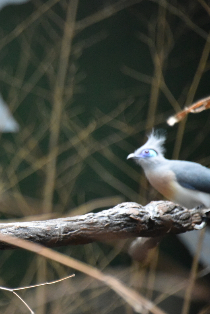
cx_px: -23
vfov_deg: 4.2
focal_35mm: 491
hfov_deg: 2.8
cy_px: 157
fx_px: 4292
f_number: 5.6
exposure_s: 1/640
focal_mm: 300
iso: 8000
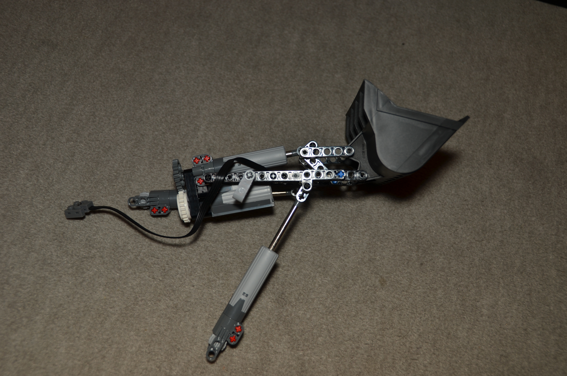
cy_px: 188
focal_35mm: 40
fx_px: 637
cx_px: 284
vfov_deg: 32.9
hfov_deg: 48.0
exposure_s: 1/60
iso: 100
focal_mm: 27
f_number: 4
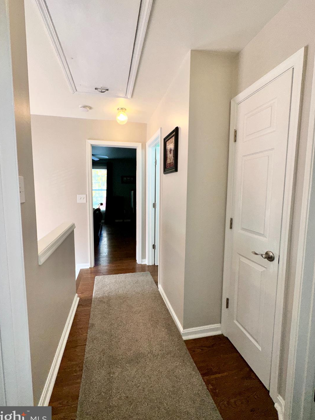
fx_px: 182
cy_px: 205
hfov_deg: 81.6
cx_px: 147
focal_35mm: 15
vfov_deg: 98.2
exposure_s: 1/122
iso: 64
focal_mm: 2.22
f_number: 2.2
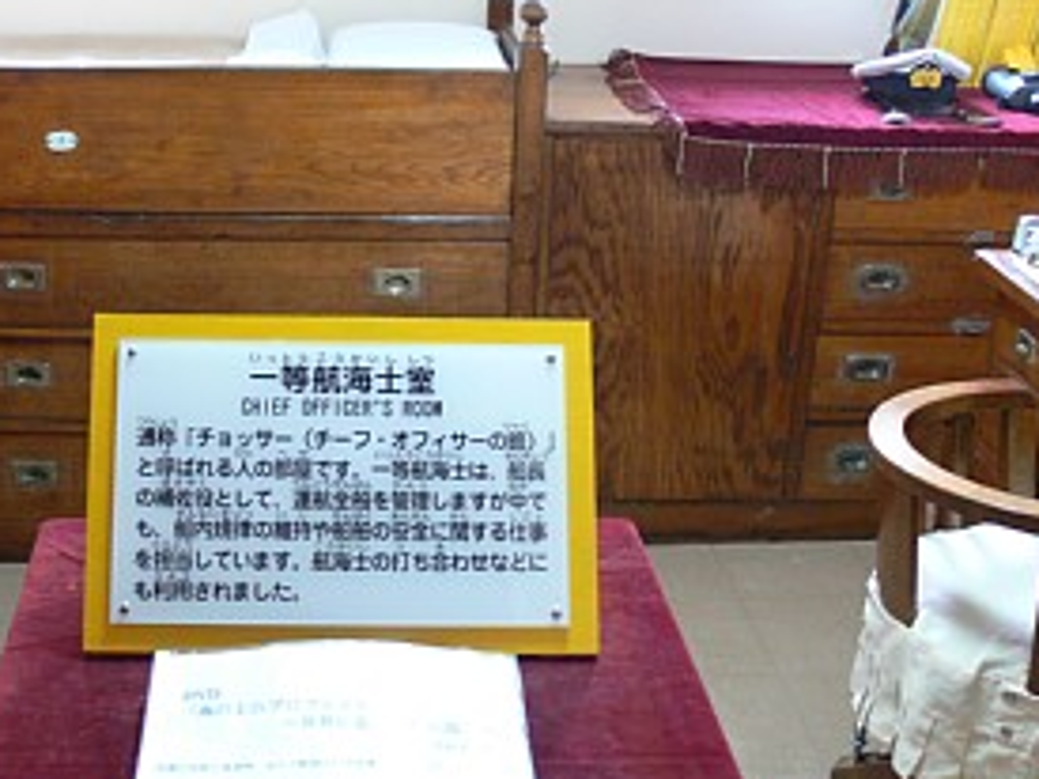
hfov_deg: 37.1
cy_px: 314
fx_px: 1530
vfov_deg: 28.5
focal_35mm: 51
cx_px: 351
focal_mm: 7.4
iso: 200
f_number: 2.8
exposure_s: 1/5
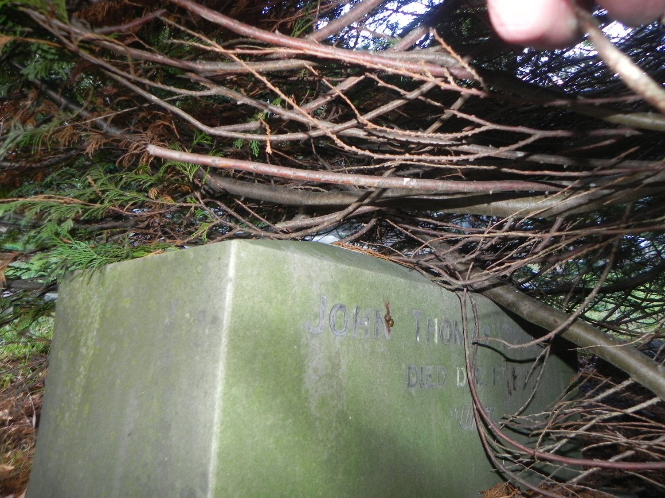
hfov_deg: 67.3
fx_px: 499
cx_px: 332
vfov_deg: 53.1
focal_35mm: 26
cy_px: 249
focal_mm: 4.6
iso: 200
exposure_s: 1/30
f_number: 2.8
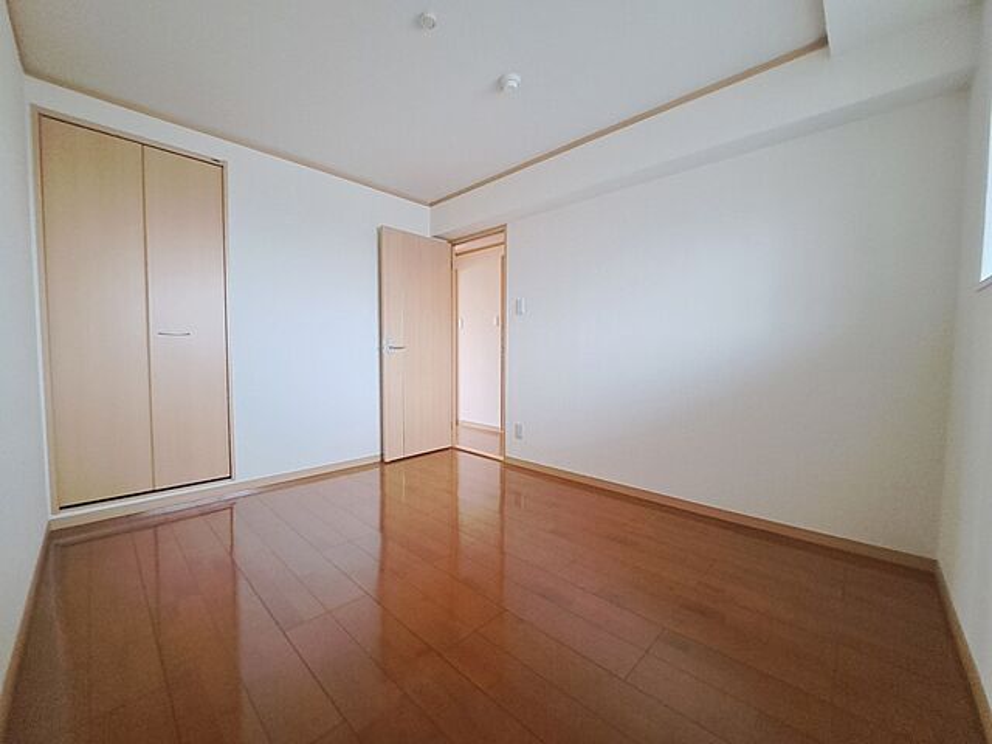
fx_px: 373
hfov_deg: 106.2
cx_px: 496
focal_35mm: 13
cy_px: 372
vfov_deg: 89.9
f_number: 2.2
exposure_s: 1/33
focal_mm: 1.74
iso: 250
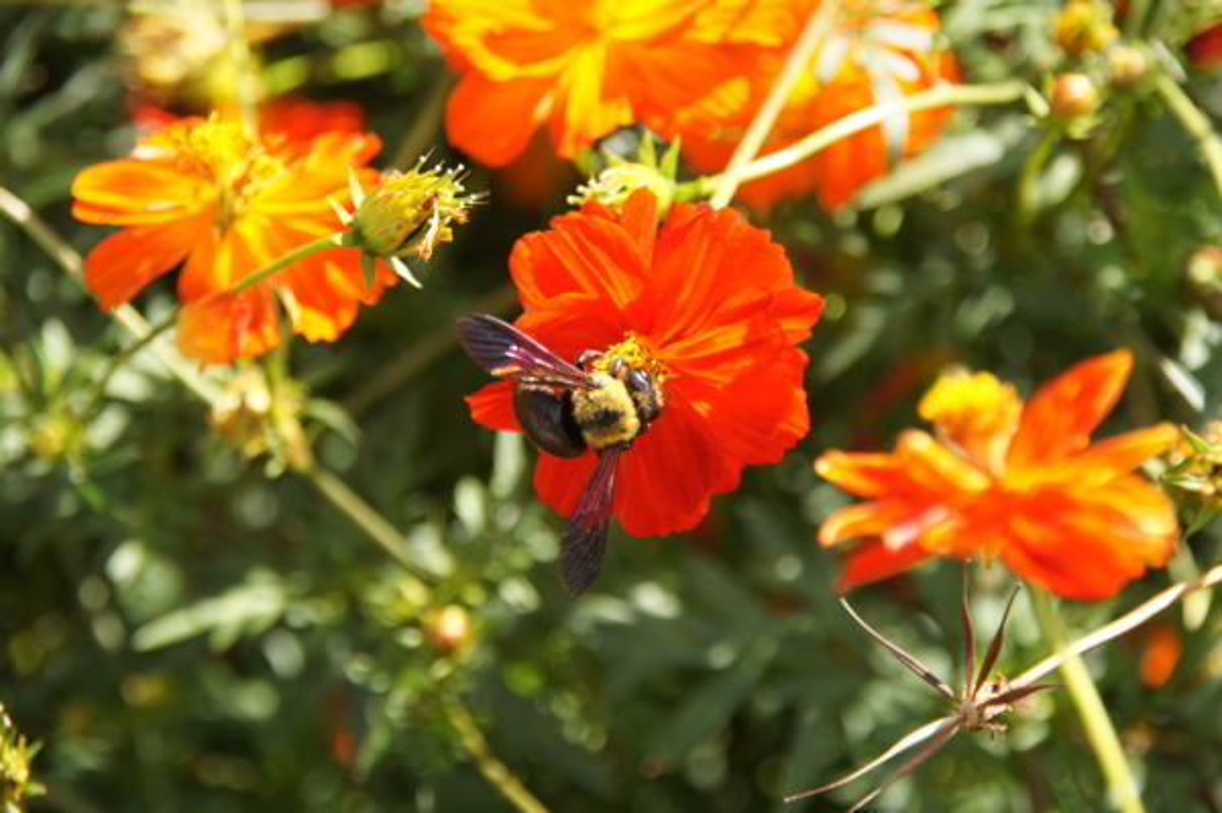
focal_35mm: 180
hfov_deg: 11.4
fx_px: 6105
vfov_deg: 7.6
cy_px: 406
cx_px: 611
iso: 200
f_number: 6.3
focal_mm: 120
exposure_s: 1/250
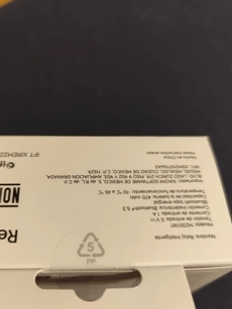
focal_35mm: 30
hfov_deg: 46.5
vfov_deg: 59.7
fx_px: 268
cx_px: 93
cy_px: 177
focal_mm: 6.19
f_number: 1.65
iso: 1250
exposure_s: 1/33.3
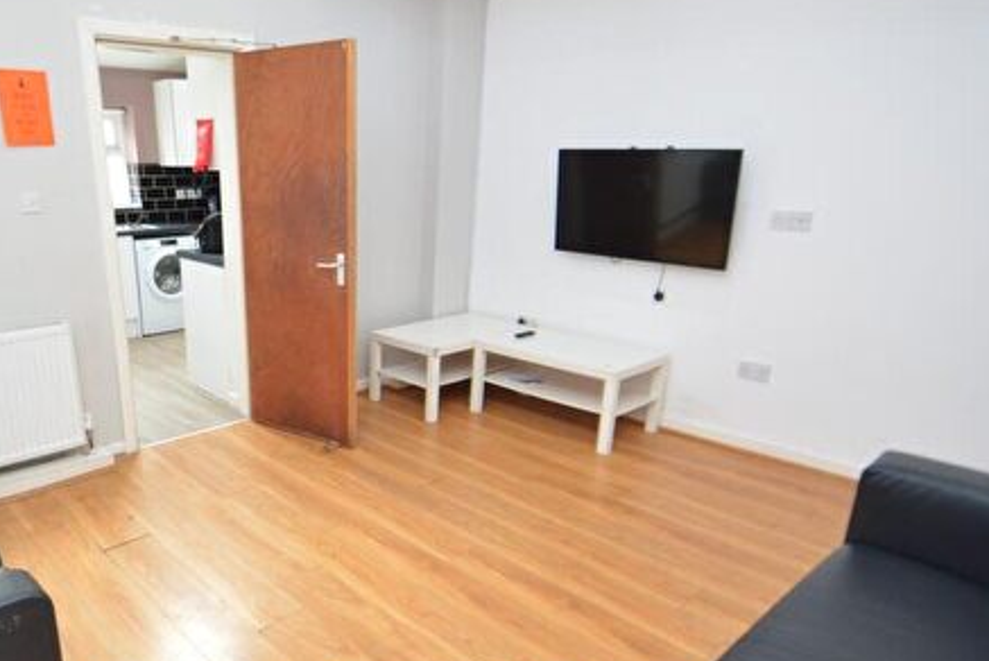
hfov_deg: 72.9
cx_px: 392
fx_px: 660
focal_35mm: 24
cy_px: 423
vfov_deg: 52.5
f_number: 4
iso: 800
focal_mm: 10
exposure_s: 1/60
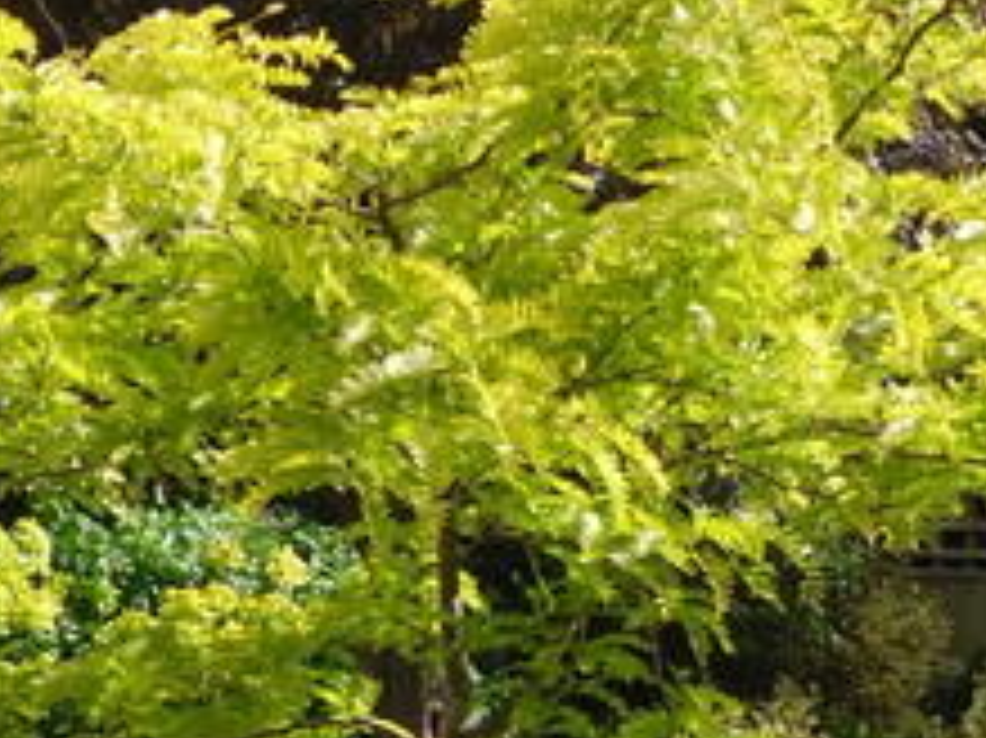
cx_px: -630
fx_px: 4669
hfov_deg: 11.4
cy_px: 954
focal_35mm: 164
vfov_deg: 8.9
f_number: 8.2
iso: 80
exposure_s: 1/107
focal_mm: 6.3
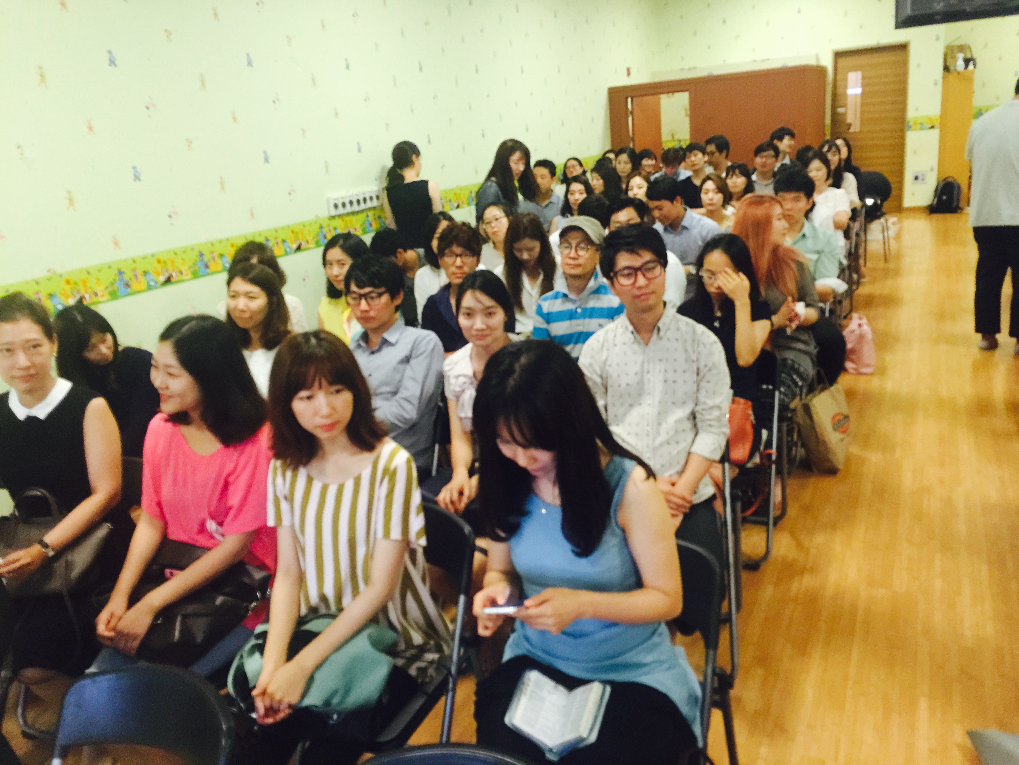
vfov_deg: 48.2
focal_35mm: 29
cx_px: 510
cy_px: 382
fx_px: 854
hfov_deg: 61.7
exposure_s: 1/15
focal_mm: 4.15
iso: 125
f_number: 2.2
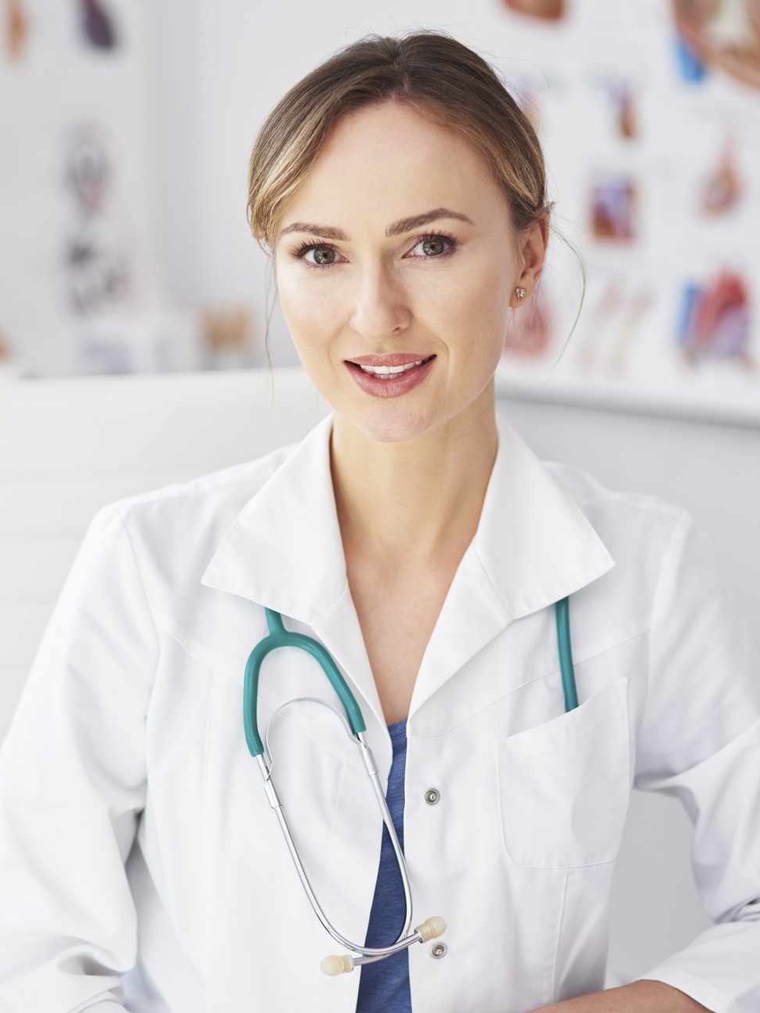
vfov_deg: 21.1
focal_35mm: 93
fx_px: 2723
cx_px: 378
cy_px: 501
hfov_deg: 15.9
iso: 160
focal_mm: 85
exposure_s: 1/250
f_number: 2.5
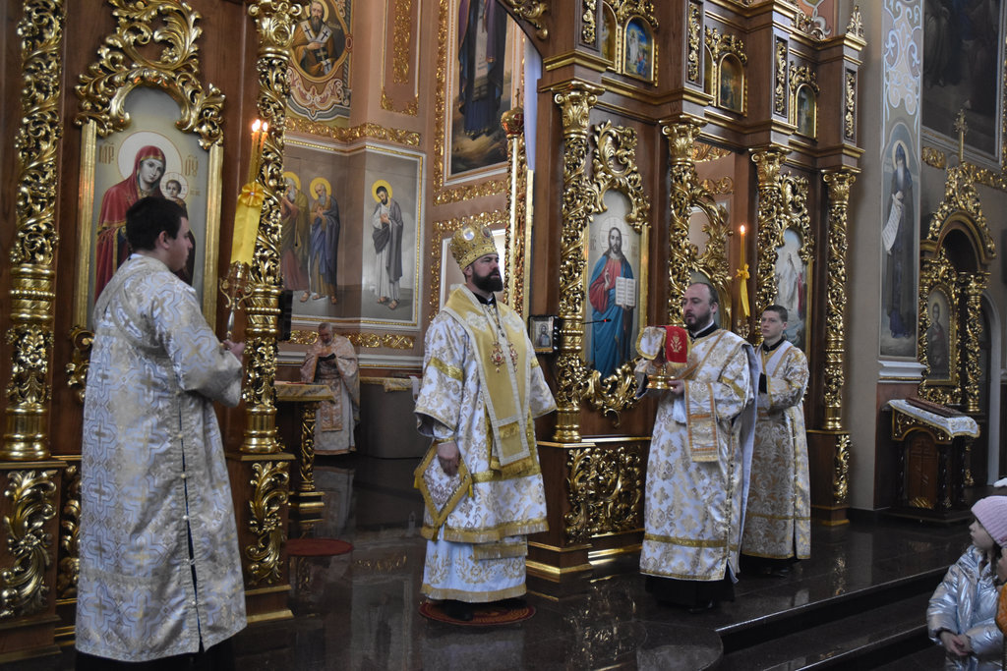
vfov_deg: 40.0
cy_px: 336
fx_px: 923
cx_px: 504
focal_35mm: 33
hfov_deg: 57.2
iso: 2500
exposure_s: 1/125
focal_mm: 22
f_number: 3.5
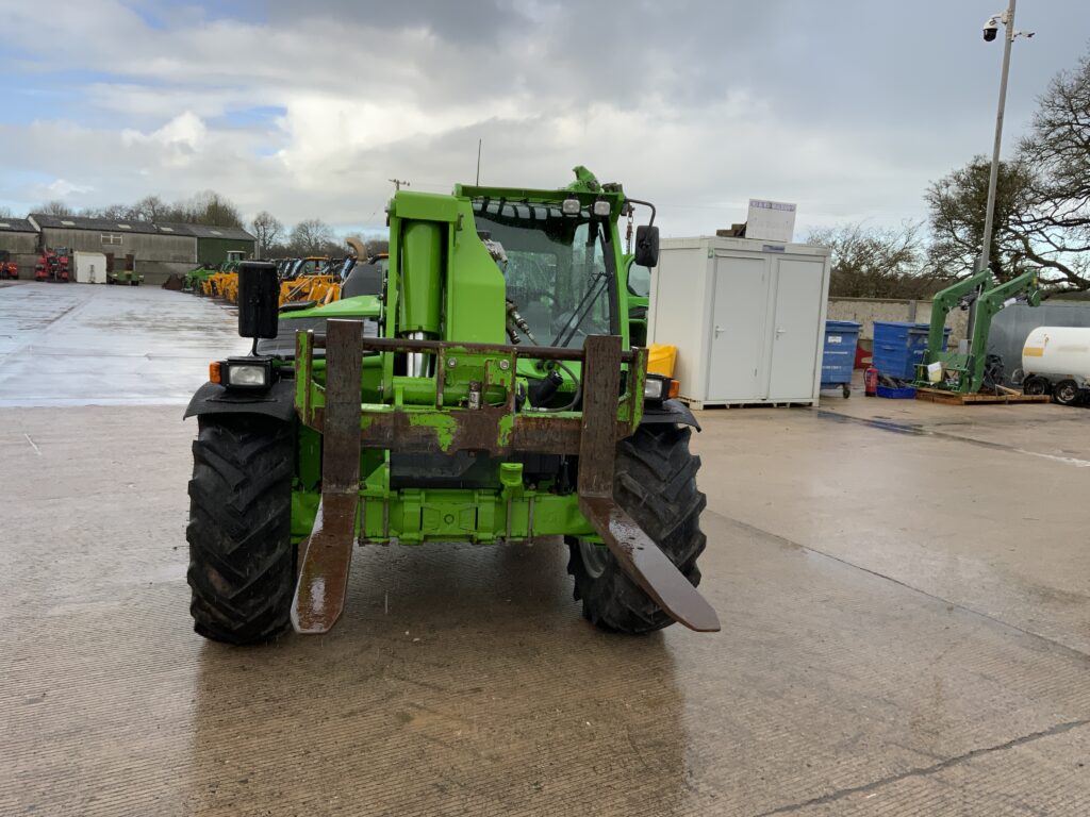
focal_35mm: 29
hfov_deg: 61.7
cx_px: 545
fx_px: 913
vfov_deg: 48.2
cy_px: 408
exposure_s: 1/389
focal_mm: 3
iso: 16
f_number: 1.8
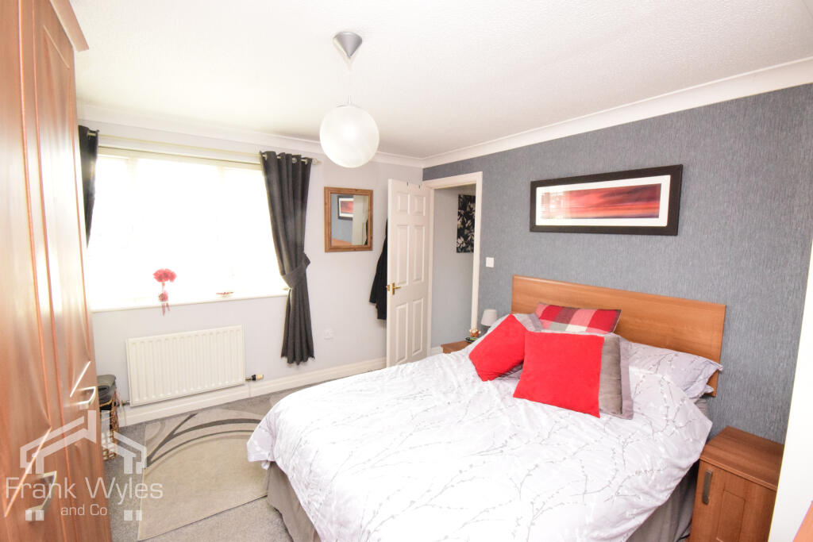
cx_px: 406
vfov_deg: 77.3
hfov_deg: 100.4
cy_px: 271
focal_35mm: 15
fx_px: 339
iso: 6400
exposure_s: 1/60
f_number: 22
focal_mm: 10
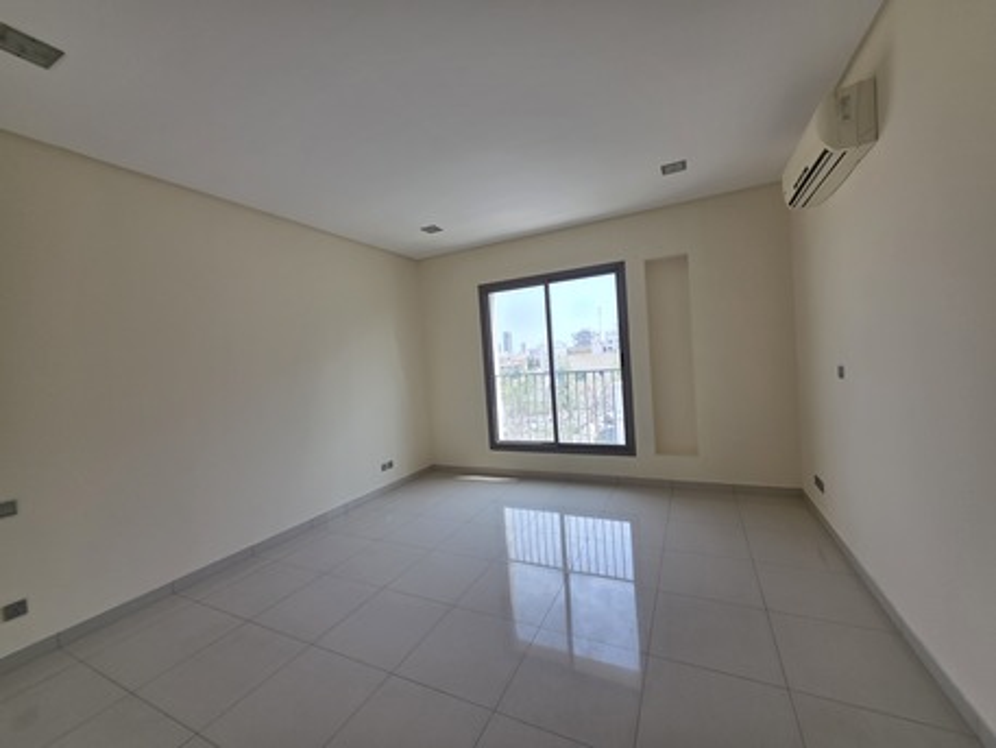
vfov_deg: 89.9
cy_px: 374
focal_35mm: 13
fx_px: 374
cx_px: 498
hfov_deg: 106.2
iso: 32
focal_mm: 2.2
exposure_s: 1/100
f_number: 1.9
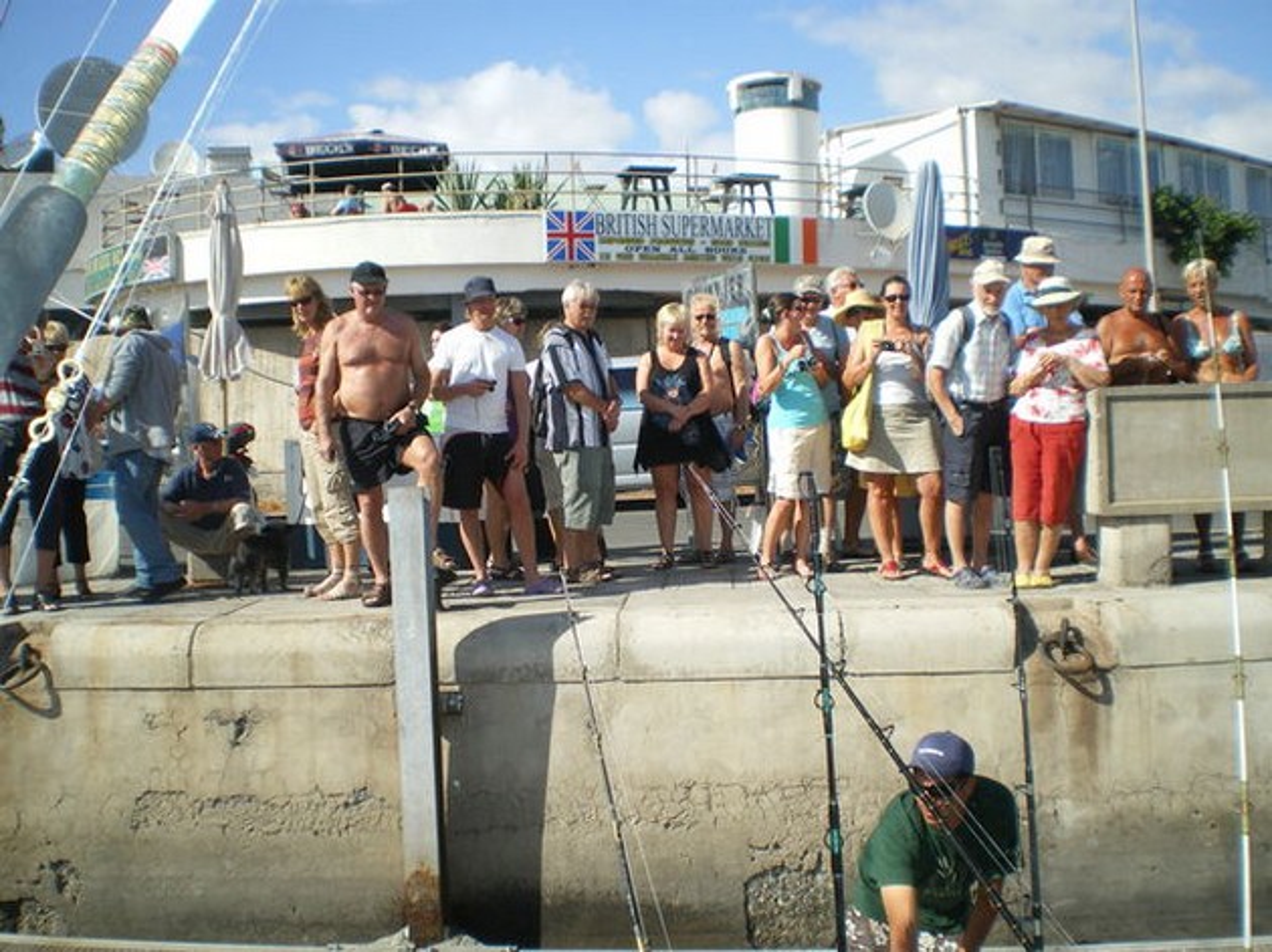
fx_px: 1322
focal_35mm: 36
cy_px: 476
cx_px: 636
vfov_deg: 39.6
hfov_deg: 51.4
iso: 64
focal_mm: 6.3
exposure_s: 1/500
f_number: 4.6
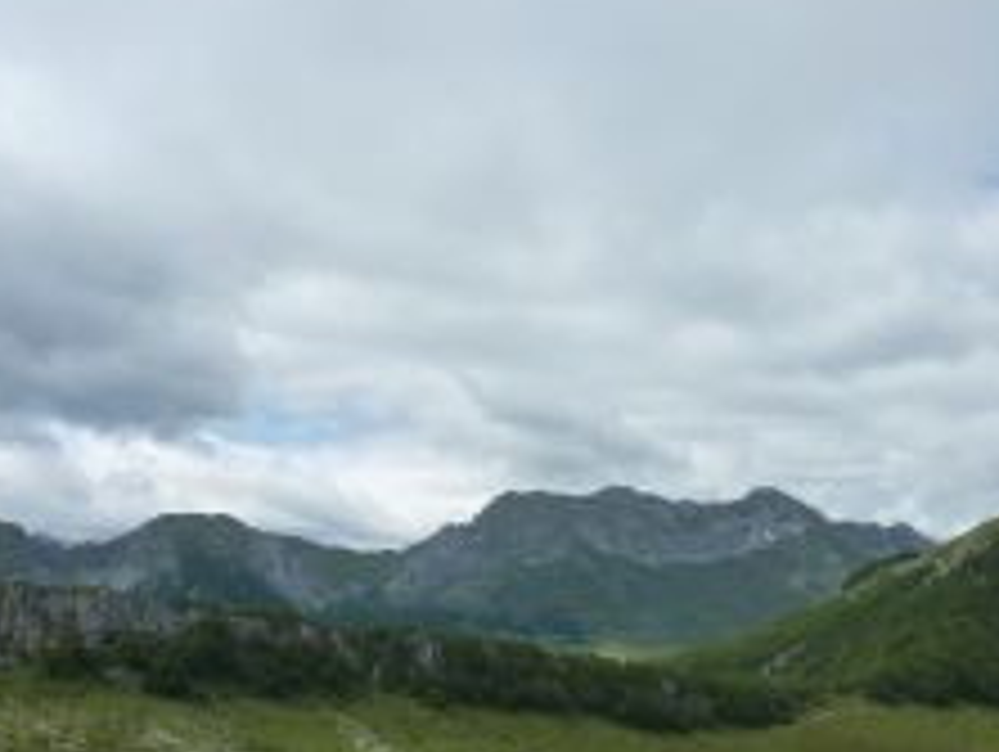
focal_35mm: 45
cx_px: 554
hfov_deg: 42.0
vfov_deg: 31.8
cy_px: 540
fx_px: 1300
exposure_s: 1/500
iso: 125
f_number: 5
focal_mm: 4.1
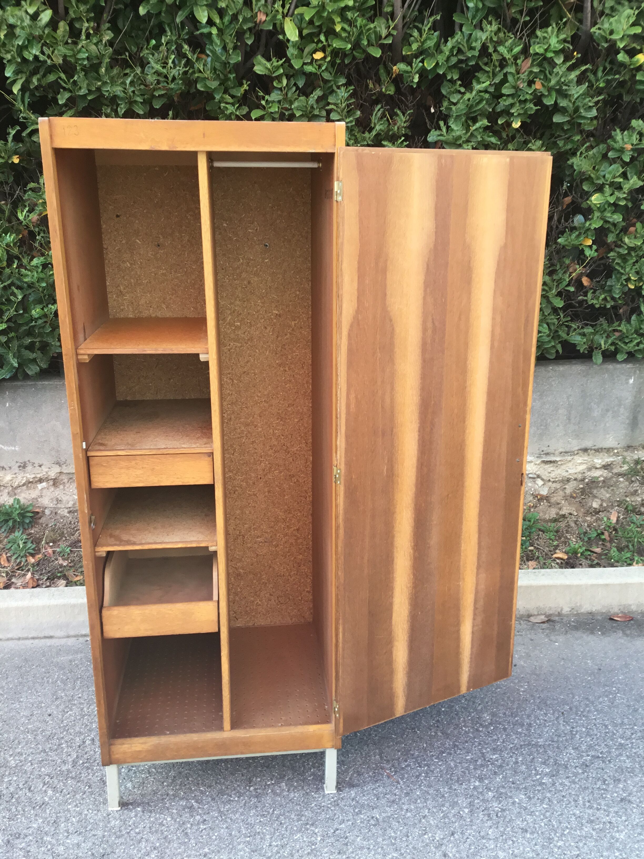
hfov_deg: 45.4
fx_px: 769
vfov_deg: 58.4
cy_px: 430
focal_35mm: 31
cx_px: 322
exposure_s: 1/100
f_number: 2.4
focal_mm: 3.3
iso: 40
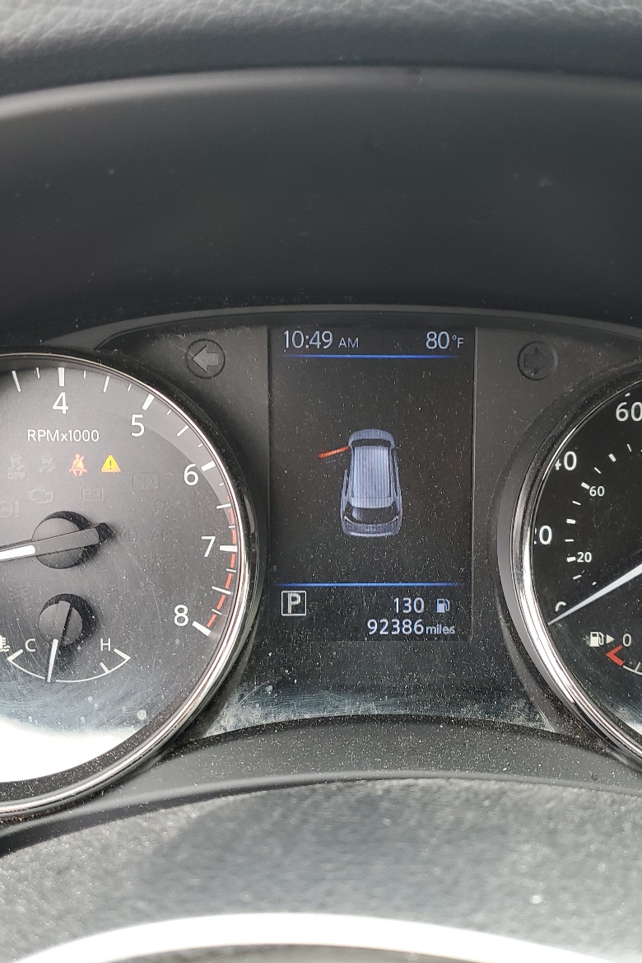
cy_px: 477
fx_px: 989
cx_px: 360
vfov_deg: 51.9
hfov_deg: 35.9
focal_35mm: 37
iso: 56
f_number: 1.5
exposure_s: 1/120
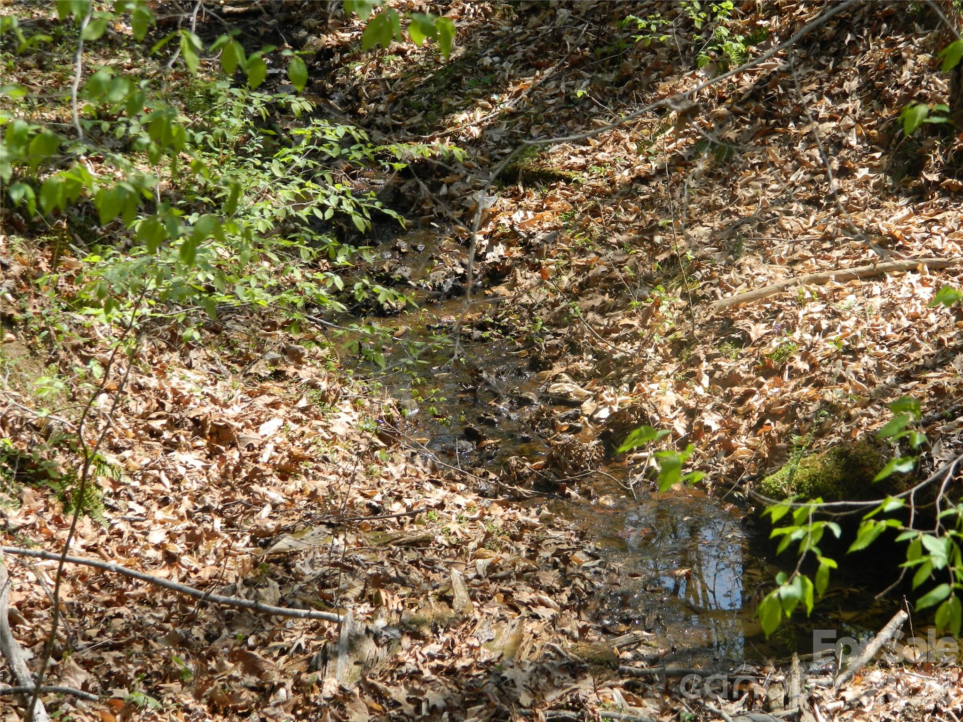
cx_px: 482
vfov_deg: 9.9
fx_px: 4173
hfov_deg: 13.2
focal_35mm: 150
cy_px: 361
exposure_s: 1/125
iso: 80
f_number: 4.9
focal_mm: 27
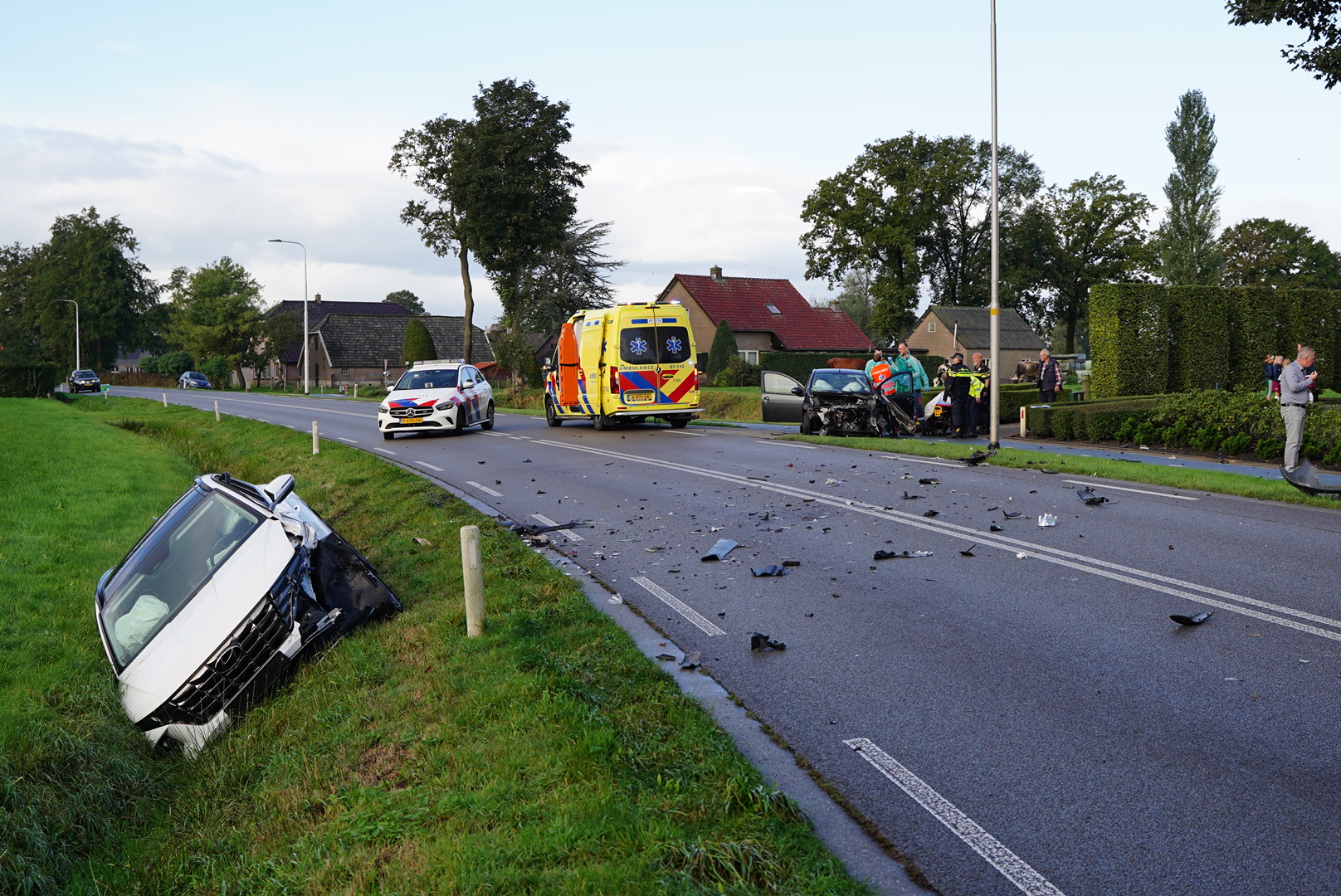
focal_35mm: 48
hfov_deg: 41.1
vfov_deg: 28.1
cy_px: 448
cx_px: 670
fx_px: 1789
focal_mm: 32
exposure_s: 1/500
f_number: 4
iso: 125
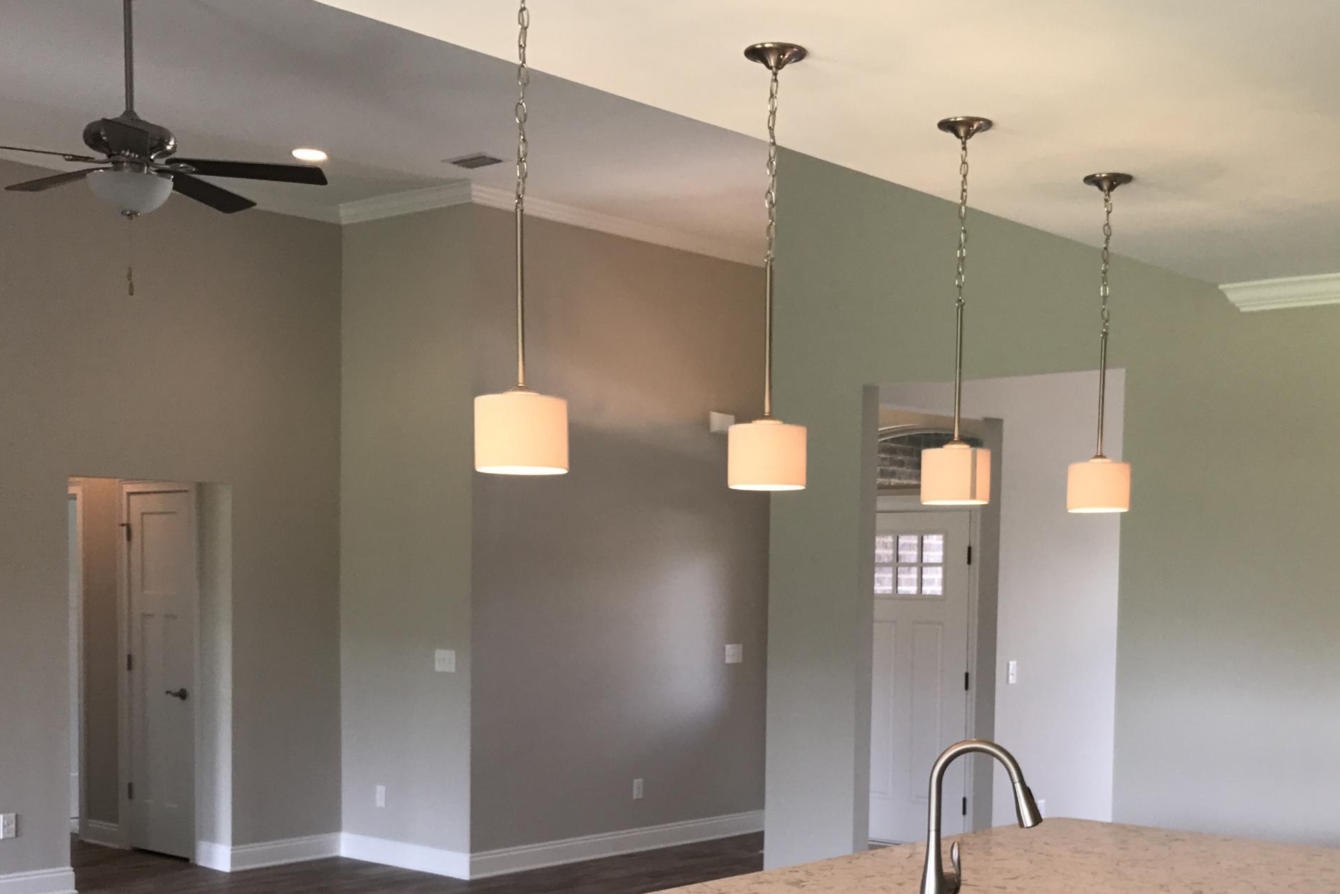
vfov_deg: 28.7
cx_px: 772
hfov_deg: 42.6
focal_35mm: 46
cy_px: 699
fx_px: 1712
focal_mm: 3.99
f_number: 1.8
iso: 20
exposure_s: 1/56
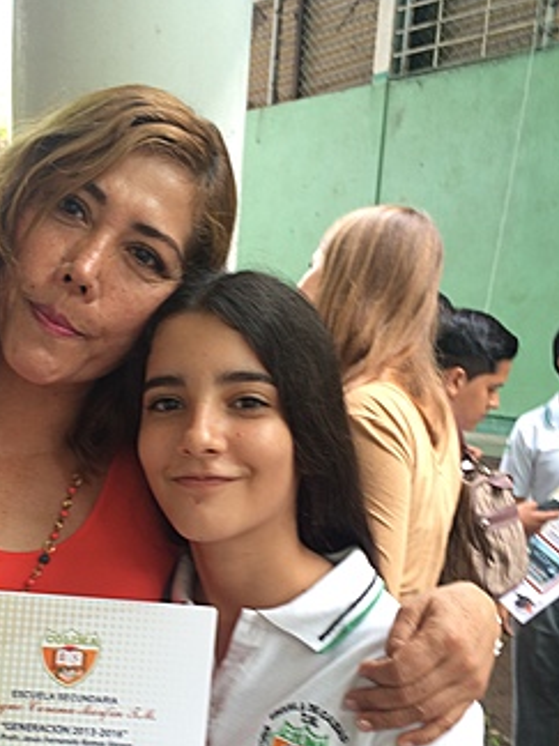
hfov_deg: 33.2
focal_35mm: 43
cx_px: 177
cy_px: 525
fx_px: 926
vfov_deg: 42.9
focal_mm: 4.15
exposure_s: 1/40
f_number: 2.2
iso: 32
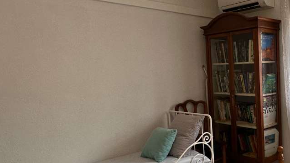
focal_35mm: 36
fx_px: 277
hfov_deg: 47.8
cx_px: 276
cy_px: 87
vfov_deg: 32.8
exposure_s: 1/100
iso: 125
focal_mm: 2.22
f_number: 2.2
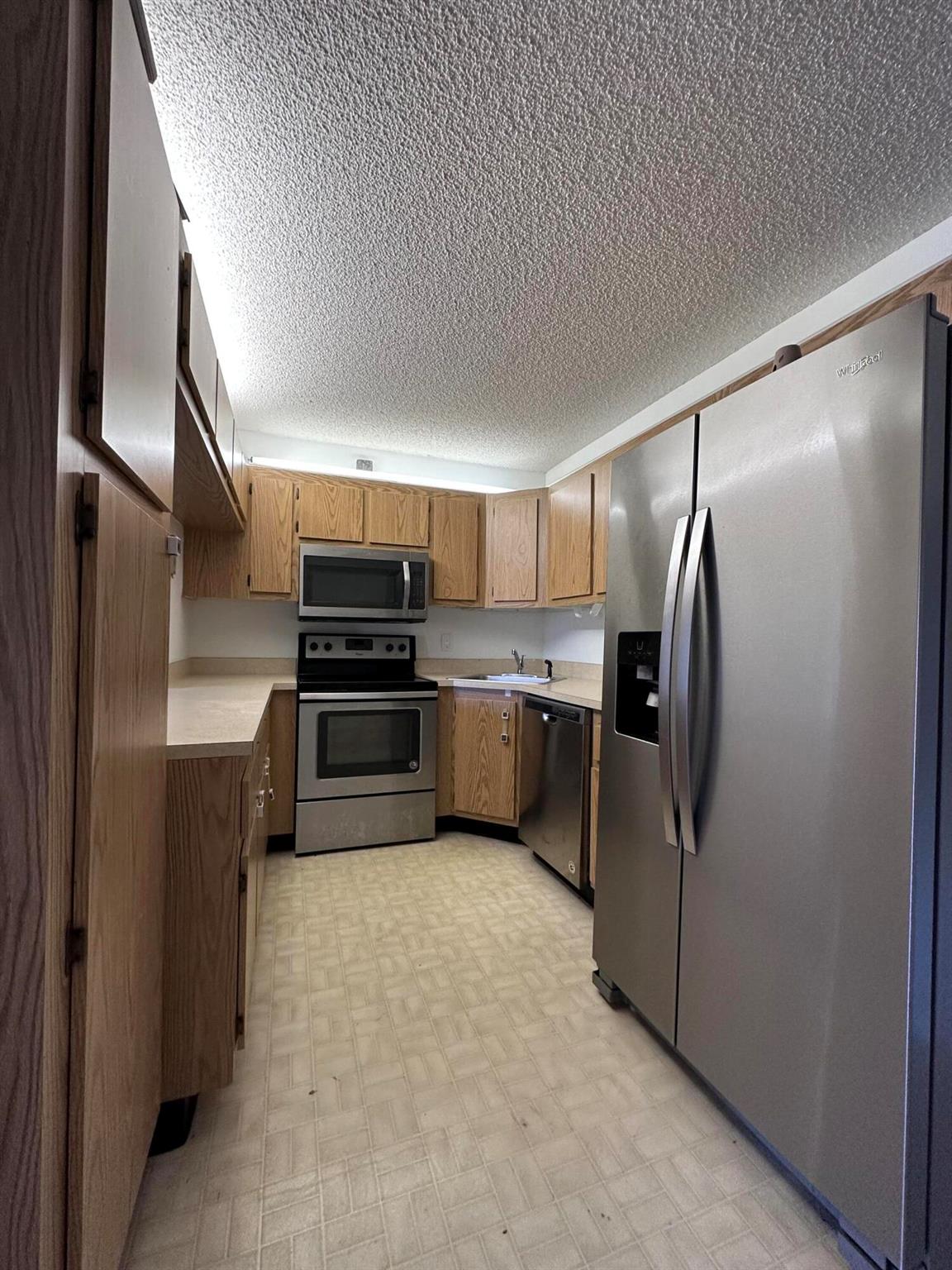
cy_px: 635
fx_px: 513
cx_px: 476
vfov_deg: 102.1
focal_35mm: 14
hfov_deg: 85.7
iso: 200
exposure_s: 1/120
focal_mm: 2.22
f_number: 2.2
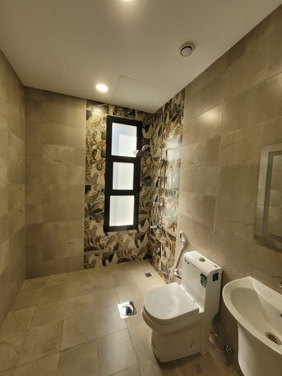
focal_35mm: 13
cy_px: 188
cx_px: 141
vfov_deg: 106.2
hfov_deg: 89.9
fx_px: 141
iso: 50
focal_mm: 1.74
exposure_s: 1/50
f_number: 2.2
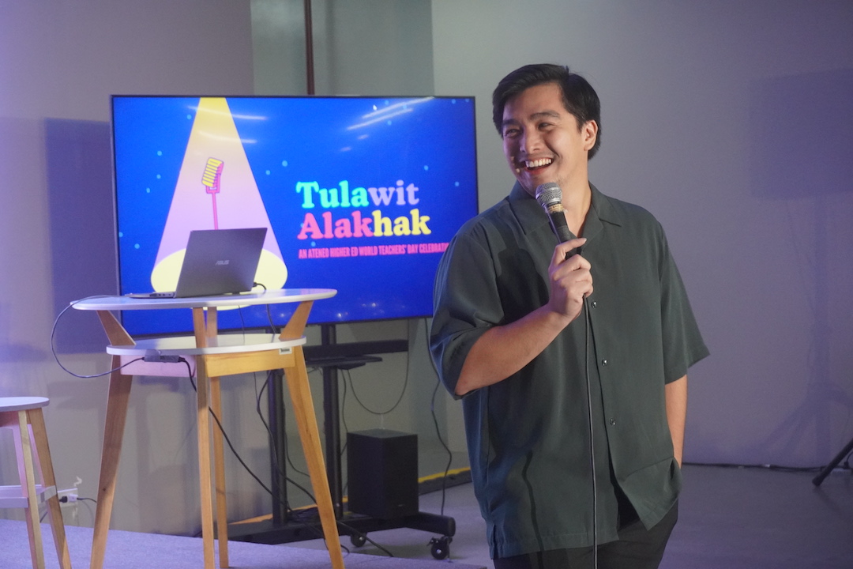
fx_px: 1777
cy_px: 284
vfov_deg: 18.2
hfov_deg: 27.0
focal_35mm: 75
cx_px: 426
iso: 4000
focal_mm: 50
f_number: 5.6
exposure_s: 1/160
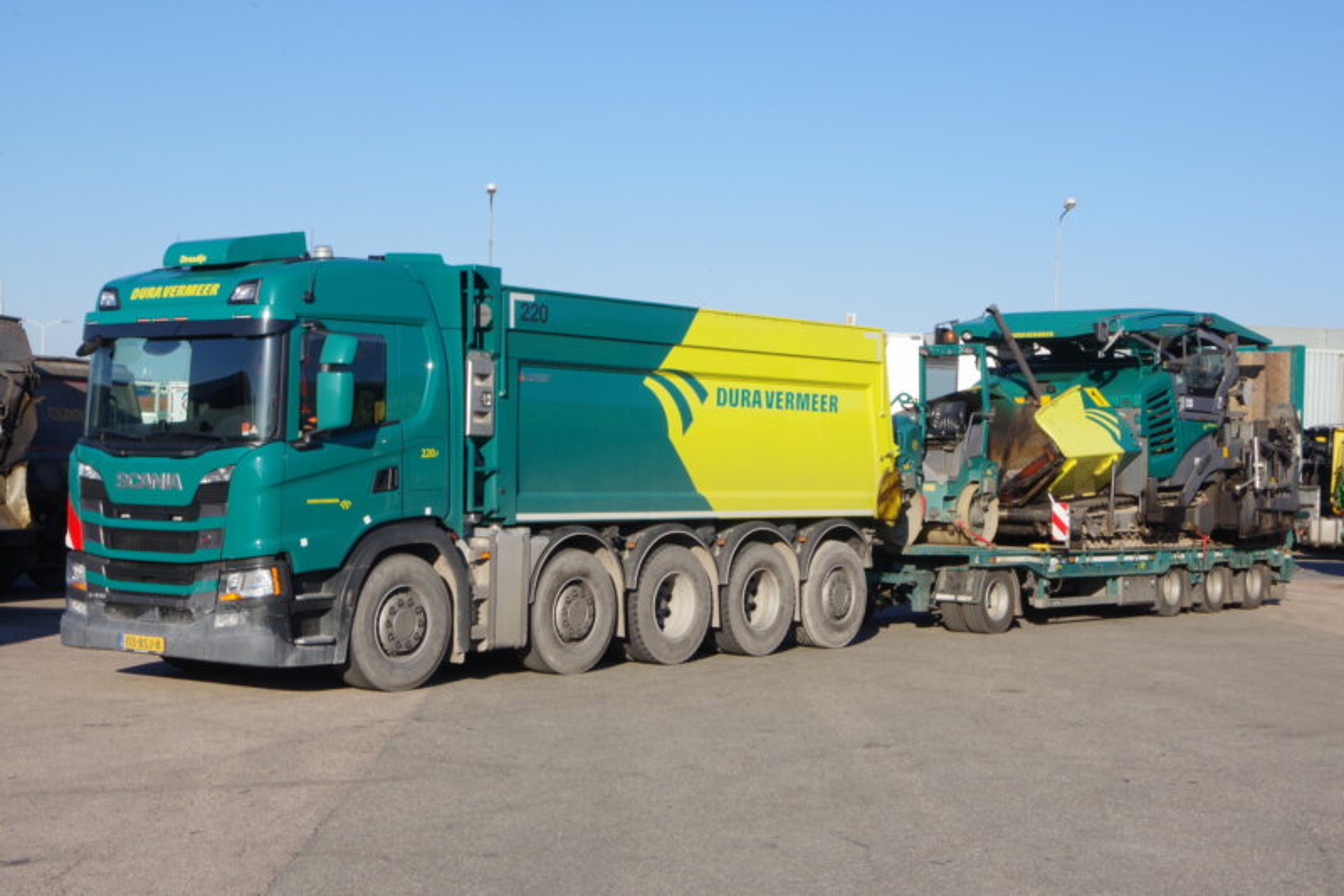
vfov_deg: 25.0
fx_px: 2015
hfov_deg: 36.9
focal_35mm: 54
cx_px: 672
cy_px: 448
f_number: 22
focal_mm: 36
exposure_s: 1/80
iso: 400
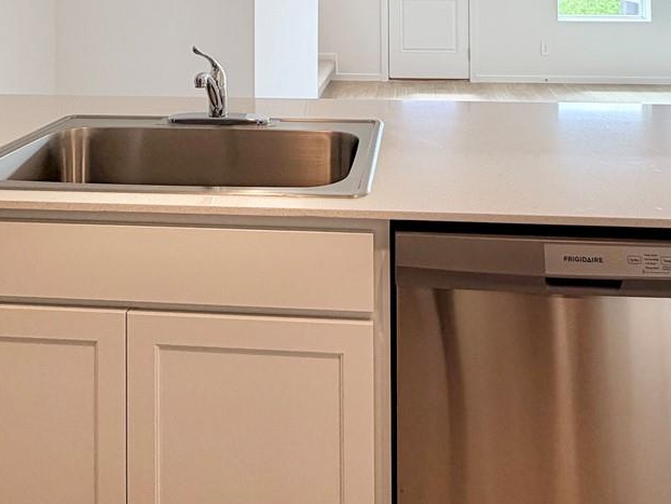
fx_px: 698
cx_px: 359
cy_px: -59
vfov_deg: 34.0
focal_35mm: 36
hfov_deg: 51.3
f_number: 2.2
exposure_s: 1/120
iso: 80
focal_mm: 2.22
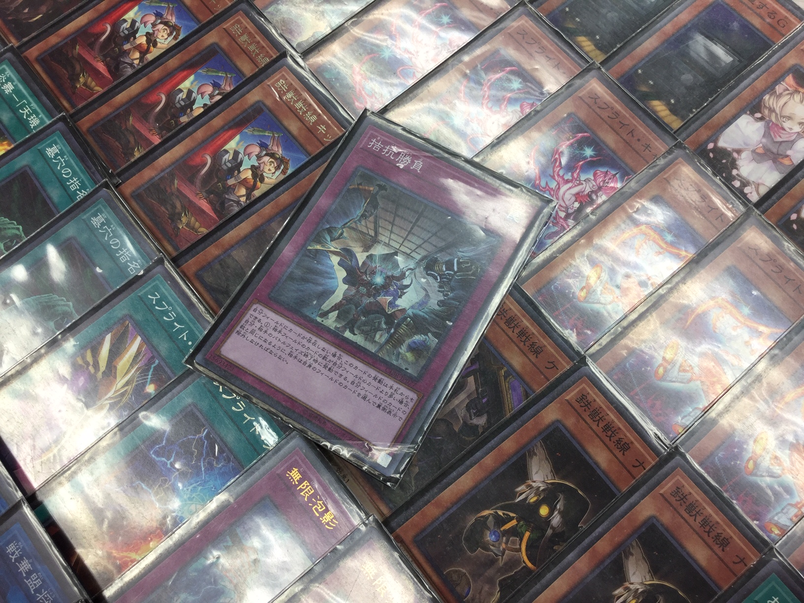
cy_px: 302
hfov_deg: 58.4
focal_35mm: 31
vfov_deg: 45.4
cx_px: 402
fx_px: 720
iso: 25
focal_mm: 3.3
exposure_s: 1/60
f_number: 2.4
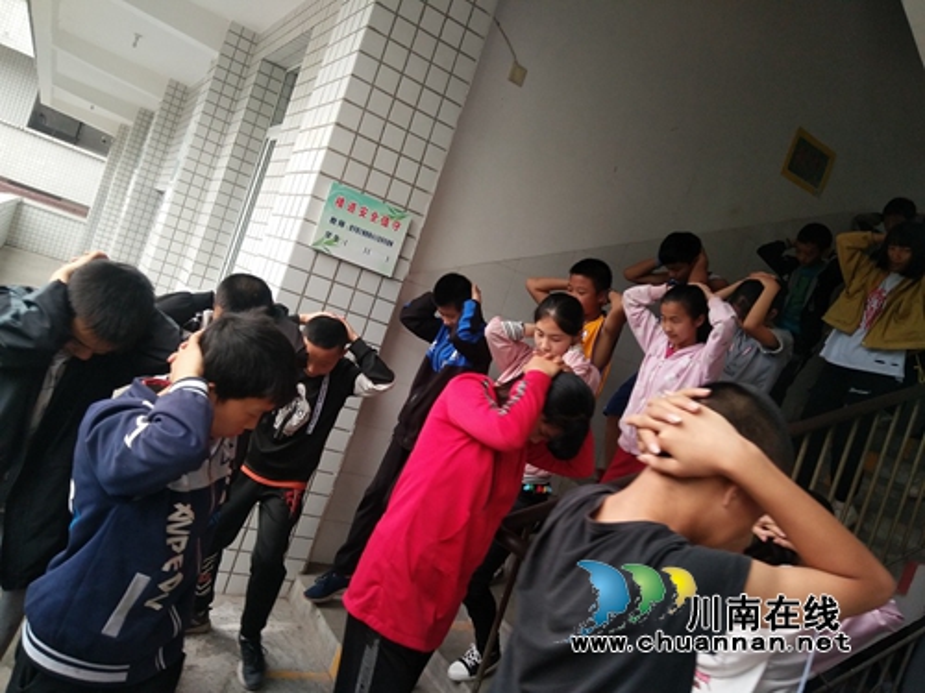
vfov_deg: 63.4
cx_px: 462
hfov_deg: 79.0
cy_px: 346
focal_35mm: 21
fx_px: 561
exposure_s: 1/100
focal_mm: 3.66
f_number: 2.2
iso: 82
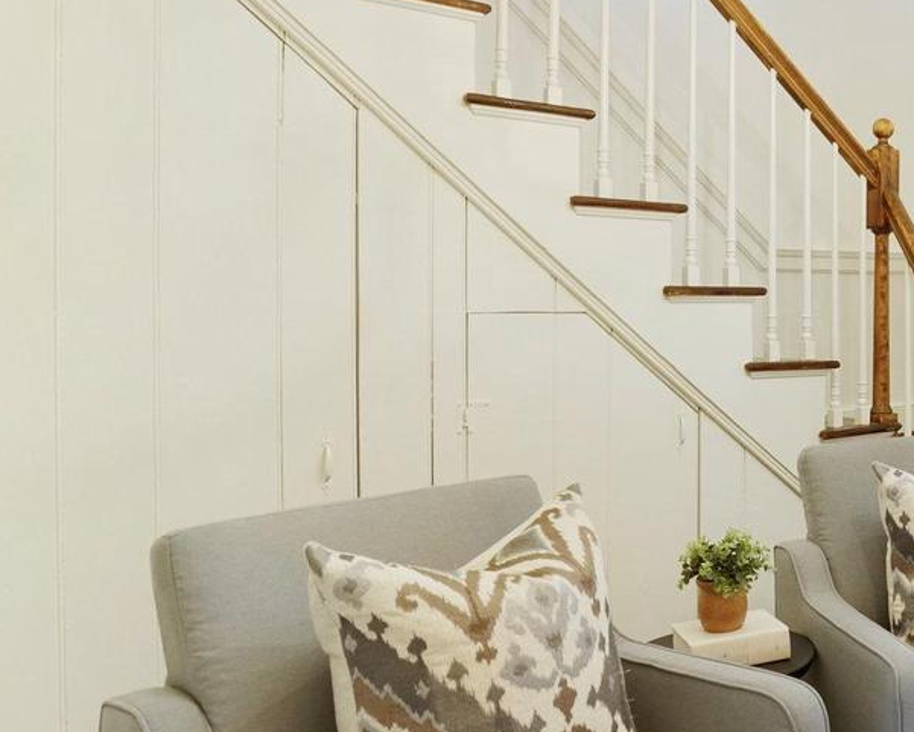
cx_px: 990
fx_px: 974
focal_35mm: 36
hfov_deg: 41.0
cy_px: 329
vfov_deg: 41.1
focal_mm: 16
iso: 1250
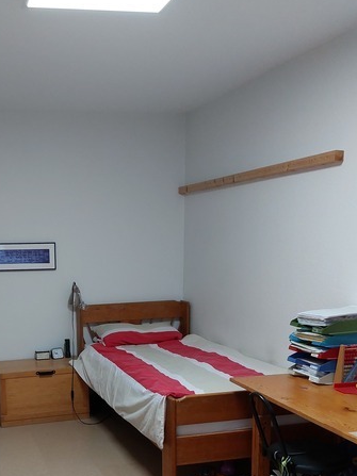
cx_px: 93
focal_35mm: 43
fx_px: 592
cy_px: 344
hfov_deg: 33.0
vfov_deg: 42.8
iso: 200
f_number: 1.8
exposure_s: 1/100
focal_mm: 5.23
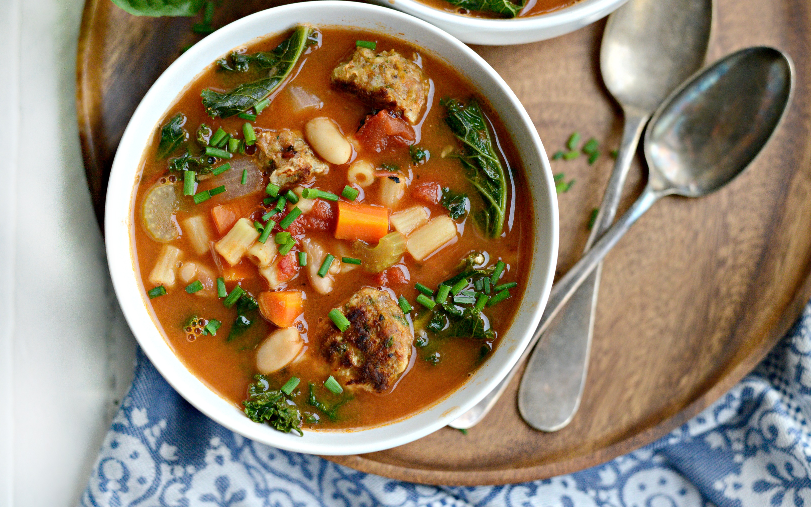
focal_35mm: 52
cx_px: 403
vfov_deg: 24.9
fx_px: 1149
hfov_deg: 38.9
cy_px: 236
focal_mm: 50
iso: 2800
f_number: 3.5
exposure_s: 1/1600
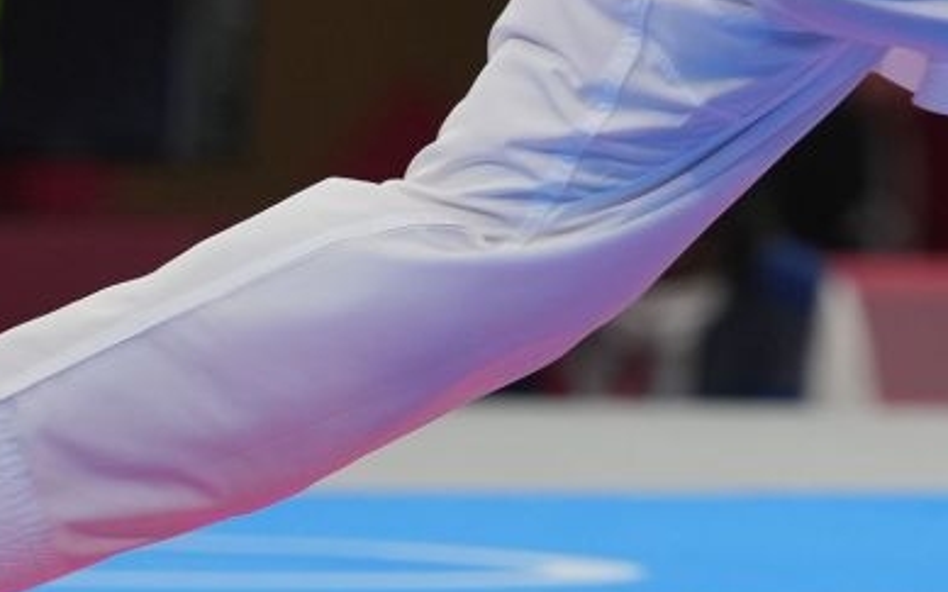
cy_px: -819
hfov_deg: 2.2
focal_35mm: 942
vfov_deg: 1.4
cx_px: 1236
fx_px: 24334
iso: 640
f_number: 2.8
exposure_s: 1/1000
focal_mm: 200
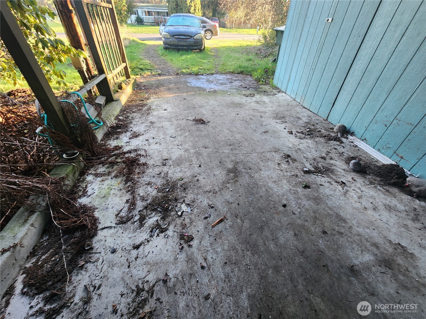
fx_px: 160
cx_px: 213
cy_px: 160
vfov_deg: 89.9
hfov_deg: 106.2
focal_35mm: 13
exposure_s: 1/60
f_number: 2.2
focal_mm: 2.2
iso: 200
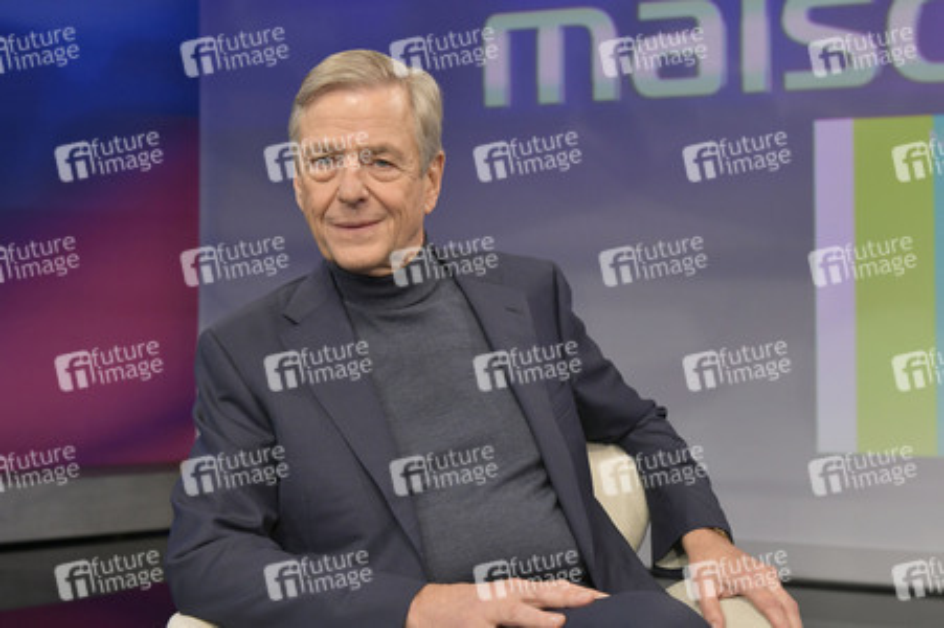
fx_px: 1310
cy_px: 314
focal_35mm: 50
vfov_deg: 27.0
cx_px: 472
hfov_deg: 39.6
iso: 1600
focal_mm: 50
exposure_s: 1/200
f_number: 5.6
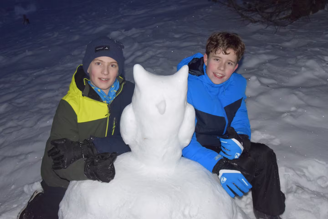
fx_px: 437
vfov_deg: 28.1
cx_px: 164
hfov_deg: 41.1
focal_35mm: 48
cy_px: 110
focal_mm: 32
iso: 3200
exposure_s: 1/60
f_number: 4.2
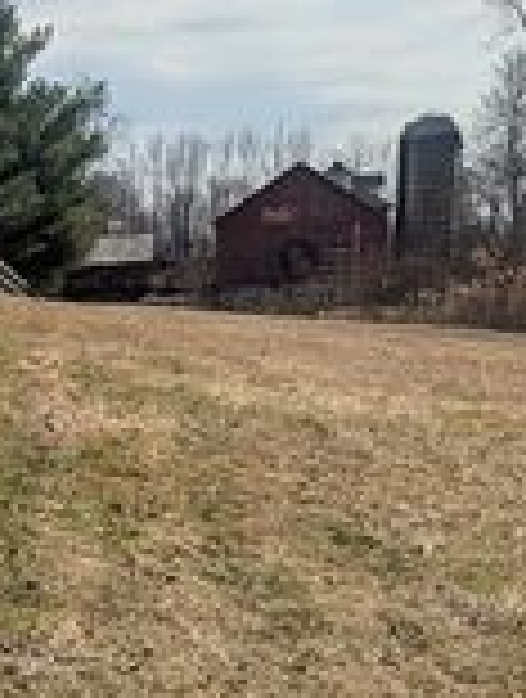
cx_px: -414
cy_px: 775
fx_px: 2078
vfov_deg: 18.3
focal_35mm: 103
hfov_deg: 13.1
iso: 23
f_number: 1.68
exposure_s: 1/2463
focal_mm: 6.9
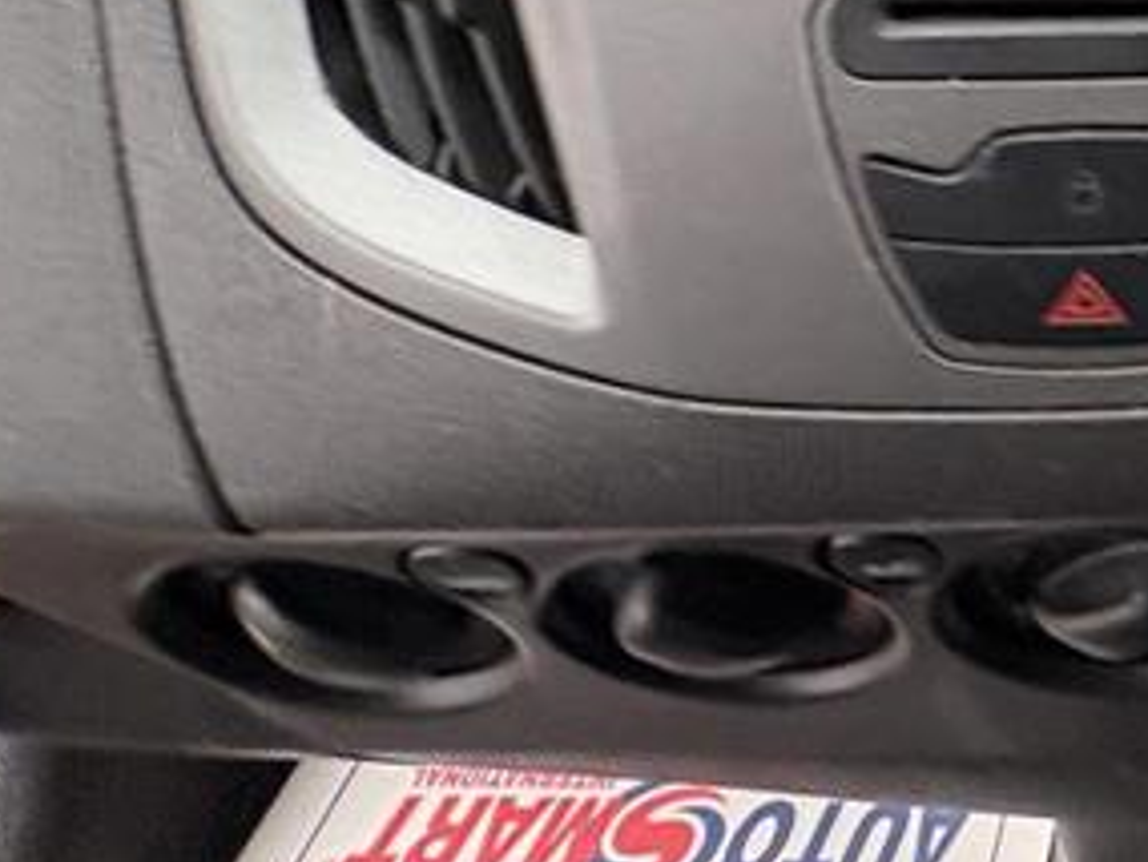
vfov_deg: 26.7
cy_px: -314
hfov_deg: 30.1
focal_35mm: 44
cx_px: 1619
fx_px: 1460
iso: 200
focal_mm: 2.22
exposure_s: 1/63
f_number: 2.2
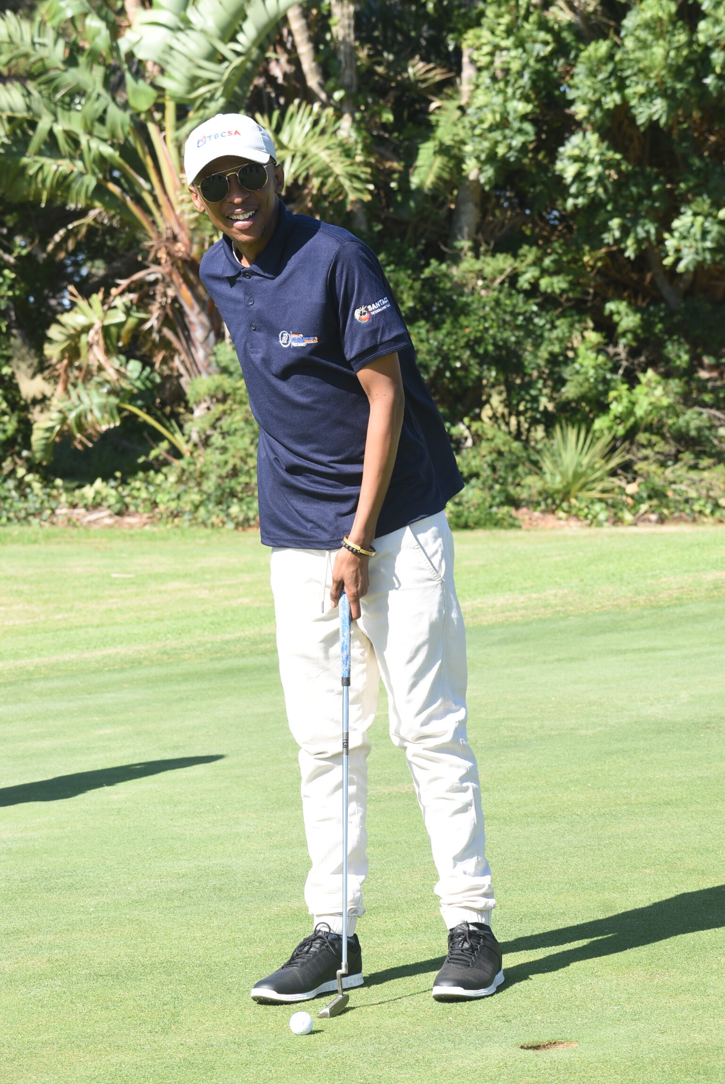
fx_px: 5246
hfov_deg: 7.9
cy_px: 542
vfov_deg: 11.8
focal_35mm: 174
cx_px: 362
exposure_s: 1/100
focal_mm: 116
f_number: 9
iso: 100
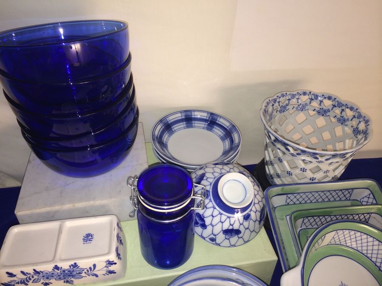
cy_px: 143
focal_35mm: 30
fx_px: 331
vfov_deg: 46.8
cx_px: 191
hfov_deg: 60.0
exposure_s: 1/40
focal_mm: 4.12
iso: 32
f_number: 2.2
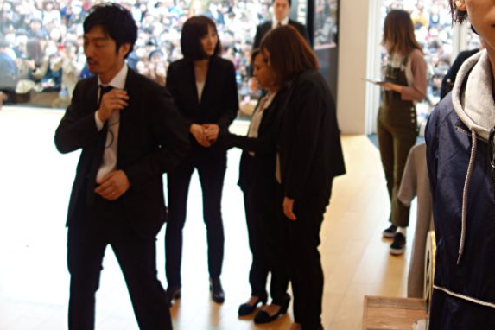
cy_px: 37
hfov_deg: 39.0
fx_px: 687
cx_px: 340
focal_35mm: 50
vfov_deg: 26.2
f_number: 2
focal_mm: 10.4
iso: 125
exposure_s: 1/160
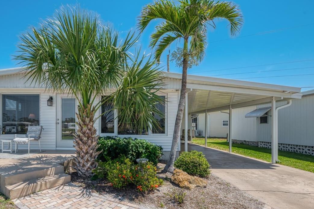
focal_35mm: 20
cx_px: 115
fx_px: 174
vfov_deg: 61.0
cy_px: 132
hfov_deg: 82.2
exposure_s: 1/5000
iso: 400
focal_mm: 13
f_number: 8
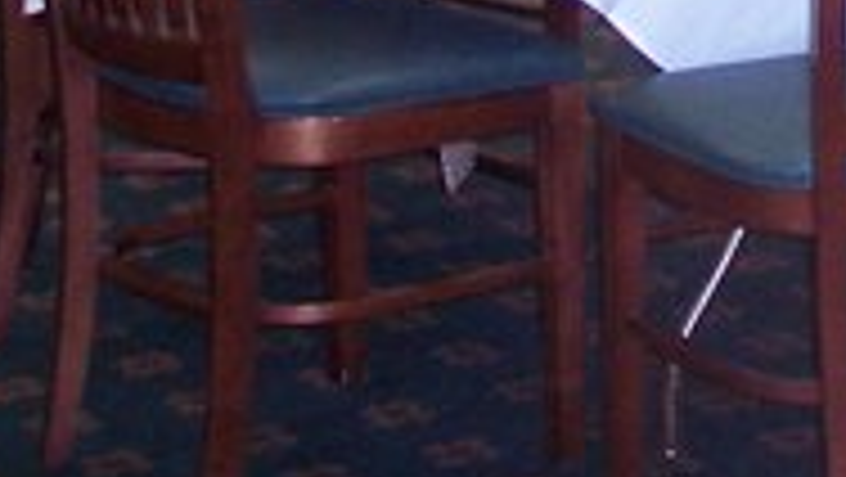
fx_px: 4063
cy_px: -513
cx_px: 1521
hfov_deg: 11.1
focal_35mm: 181
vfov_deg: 6.5
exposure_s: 1/60
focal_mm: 8
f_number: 2.8
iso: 140
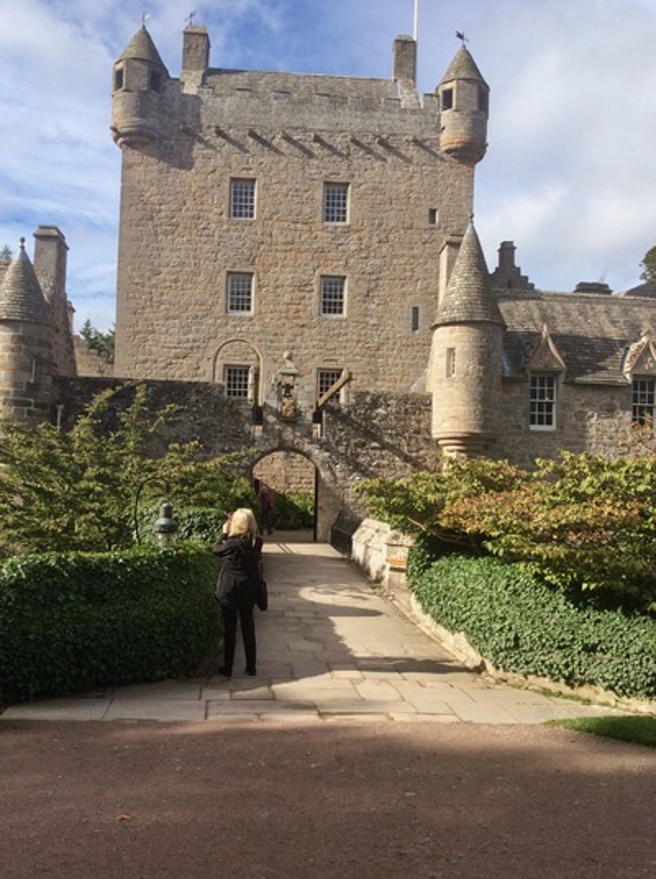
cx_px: 328
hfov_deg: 44.0
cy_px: 440
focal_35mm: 32
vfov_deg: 56.9
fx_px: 811
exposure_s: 1/1330
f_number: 2.4
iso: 32
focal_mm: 3.3
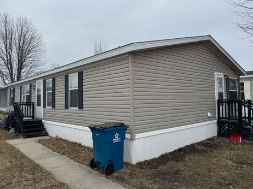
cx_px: 122
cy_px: 88
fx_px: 190
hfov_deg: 67.3
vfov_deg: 53.0
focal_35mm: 26
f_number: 1.78
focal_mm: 6.76
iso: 80
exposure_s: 1/4310
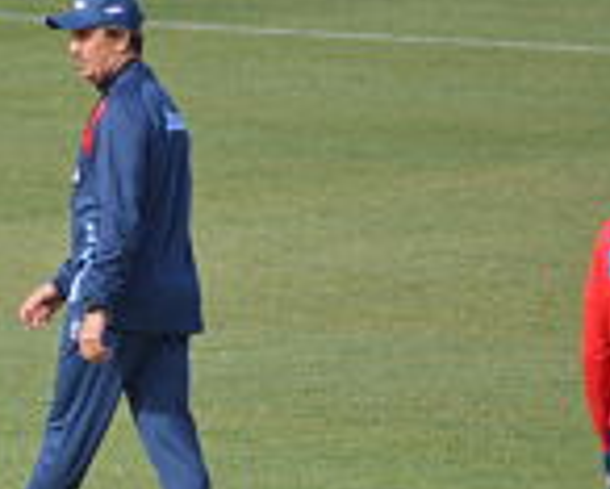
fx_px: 20830
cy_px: 318
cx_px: 25
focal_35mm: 1153
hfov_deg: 1.7
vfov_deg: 1.3
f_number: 5.6
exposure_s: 1/1000
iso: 400
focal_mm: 300
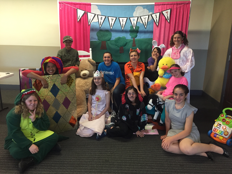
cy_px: 87
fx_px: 194
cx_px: 116
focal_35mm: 29
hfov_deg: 61.7
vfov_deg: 48.2
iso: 160
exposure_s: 1/30
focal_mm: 4.15
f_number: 2.2
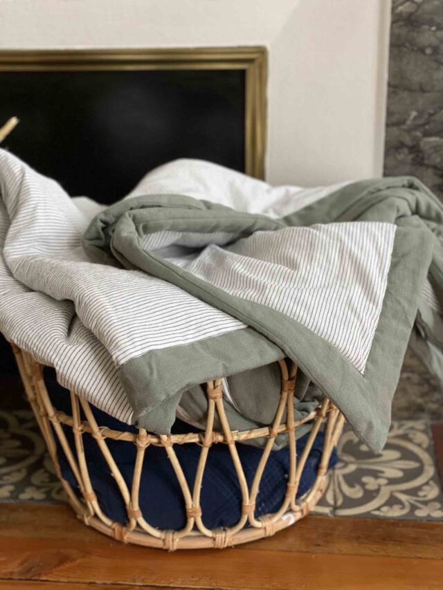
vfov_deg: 36.8
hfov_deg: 28.0
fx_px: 887
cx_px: 222
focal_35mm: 52
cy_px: 295
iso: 250
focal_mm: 6
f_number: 2
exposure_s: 1/62
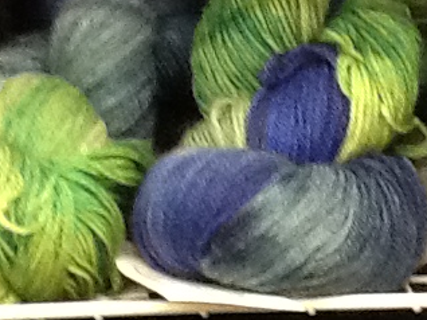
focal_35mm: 133
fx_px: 1639
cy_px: 132
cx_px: 278
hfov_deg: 14.8
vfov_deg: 11.1
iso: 200
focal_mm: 2.03
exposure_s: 1/30
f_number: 2.4
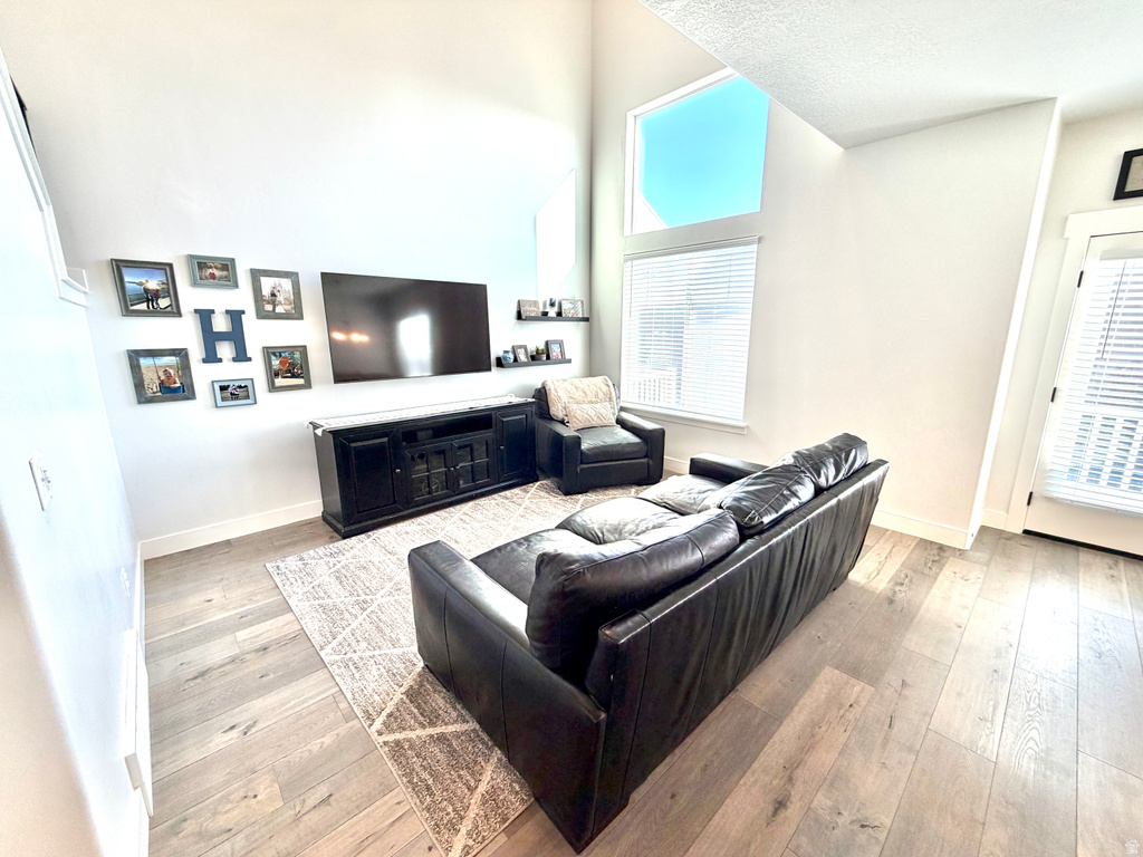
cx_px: 572
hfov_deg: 102.1
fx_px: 462
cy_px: 428
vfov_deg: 85.7
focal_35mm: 14
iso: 64
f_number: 2.2
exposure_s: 1/129
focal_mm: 2.22
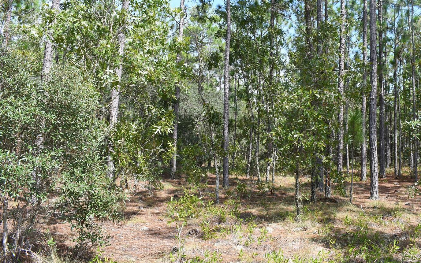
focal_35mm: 32
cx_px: 244
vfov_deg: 39.3
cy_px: 107
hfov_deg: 59.4
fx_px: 367
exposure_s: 1/400
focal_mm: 18
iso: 500
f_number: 10
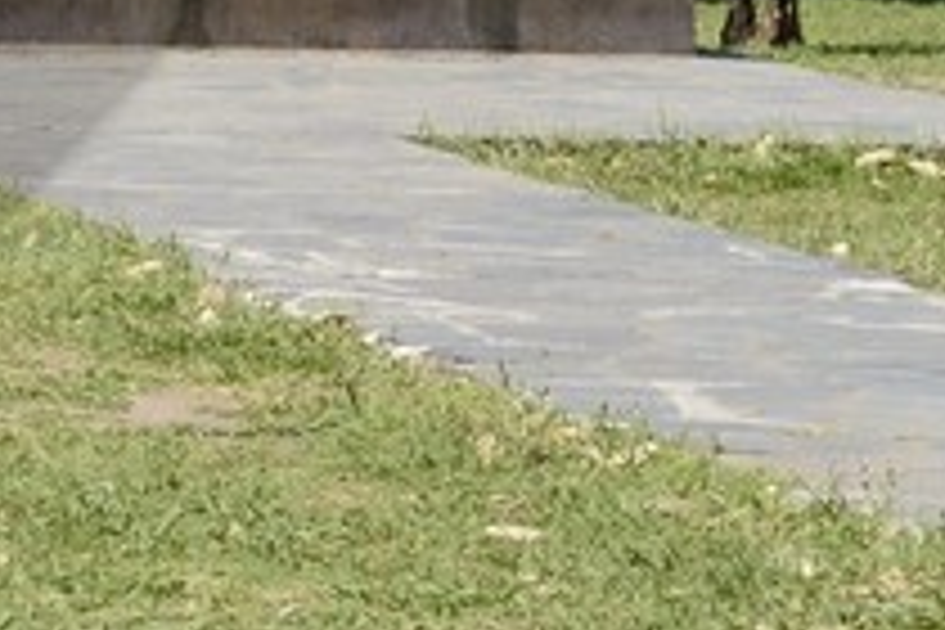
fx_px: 8793
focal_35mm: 335
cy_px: -1179
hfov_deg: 5.9
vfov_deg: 4.0
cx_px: -1251
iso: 400
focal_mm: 44
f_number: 8
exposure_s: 1/1000
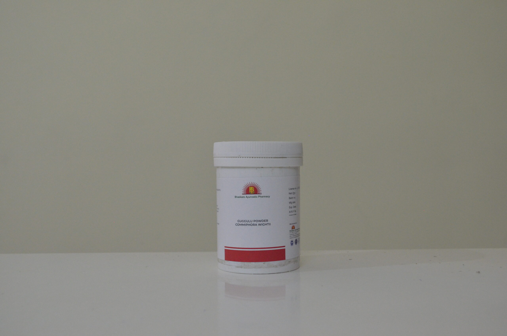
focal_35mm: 39
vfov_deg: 34.1
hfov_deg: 49.6
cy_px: 168
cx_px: 254
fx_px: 548
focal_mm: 26
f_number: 5
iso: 1250
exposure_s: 1/100
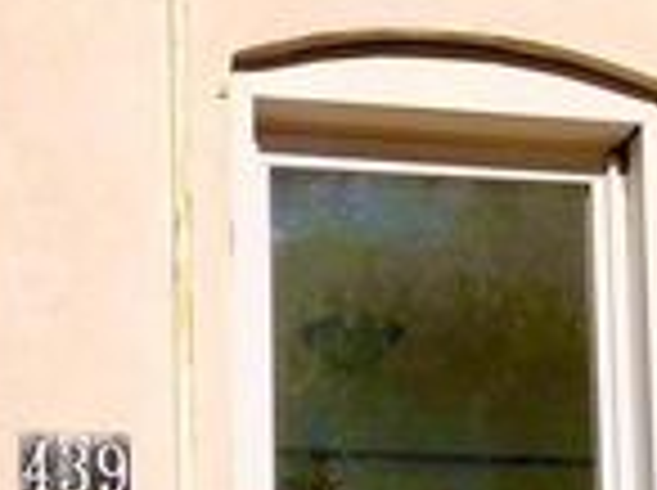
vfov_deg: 14.0
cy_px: 811
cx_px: -4
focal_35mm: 96
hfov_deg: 19.8
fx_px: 1819
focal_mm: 3.99
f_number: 1.8
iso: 20
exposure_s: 1/6897
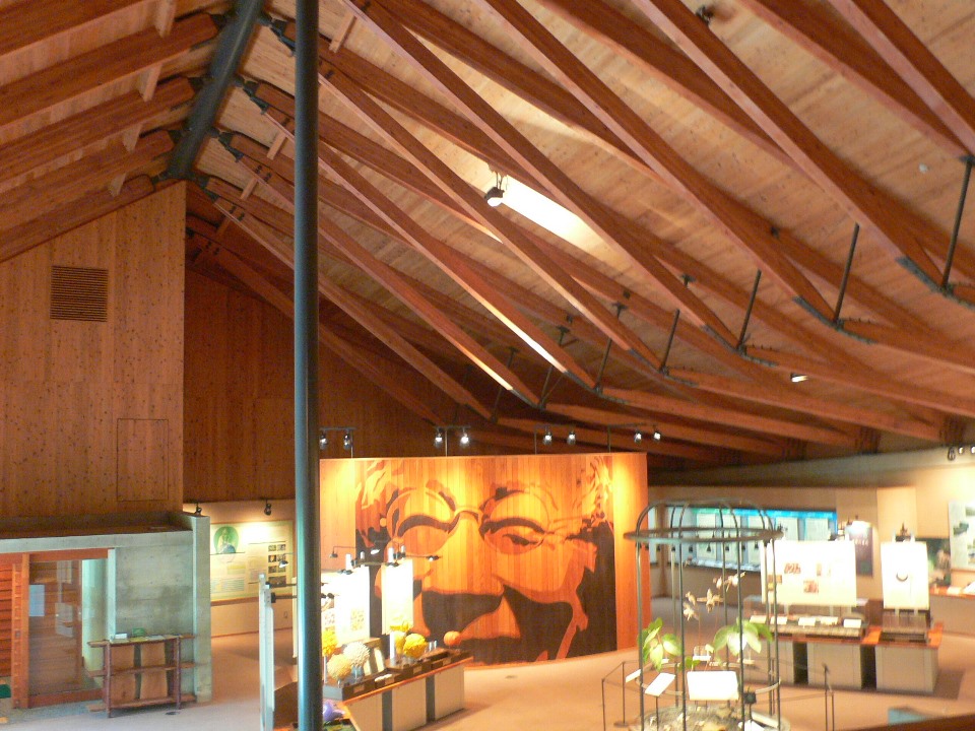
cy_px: 366
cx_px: 488
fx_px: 958
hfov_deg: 54.0
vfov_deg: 41.8
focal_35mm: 34
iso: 200
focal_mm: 6.3
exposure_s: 1/6
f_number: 2.8
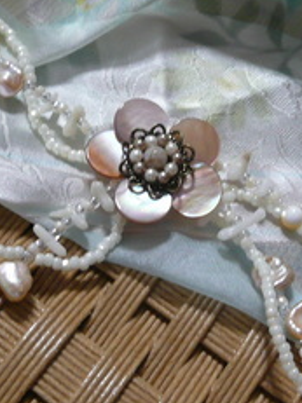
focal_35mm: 62
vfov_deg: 31.2
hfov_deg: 23.6
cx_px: 152
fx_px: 722
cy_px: 211
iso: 200
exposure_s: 1/13
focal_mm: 4.6
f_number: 3.3
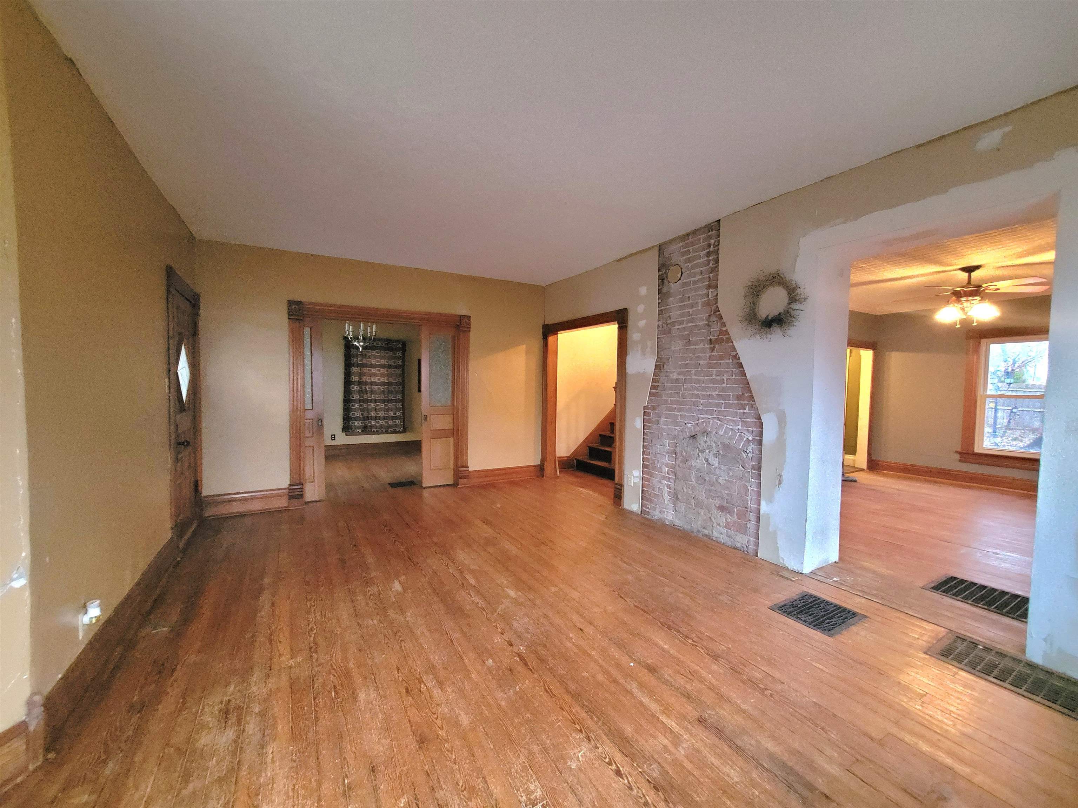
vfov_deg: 89.9
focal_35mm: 13
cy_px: 404
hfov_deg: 106.2
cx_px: 539
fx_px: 405
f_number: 2.2
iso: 1000
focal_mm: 1.74
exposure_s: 1/24
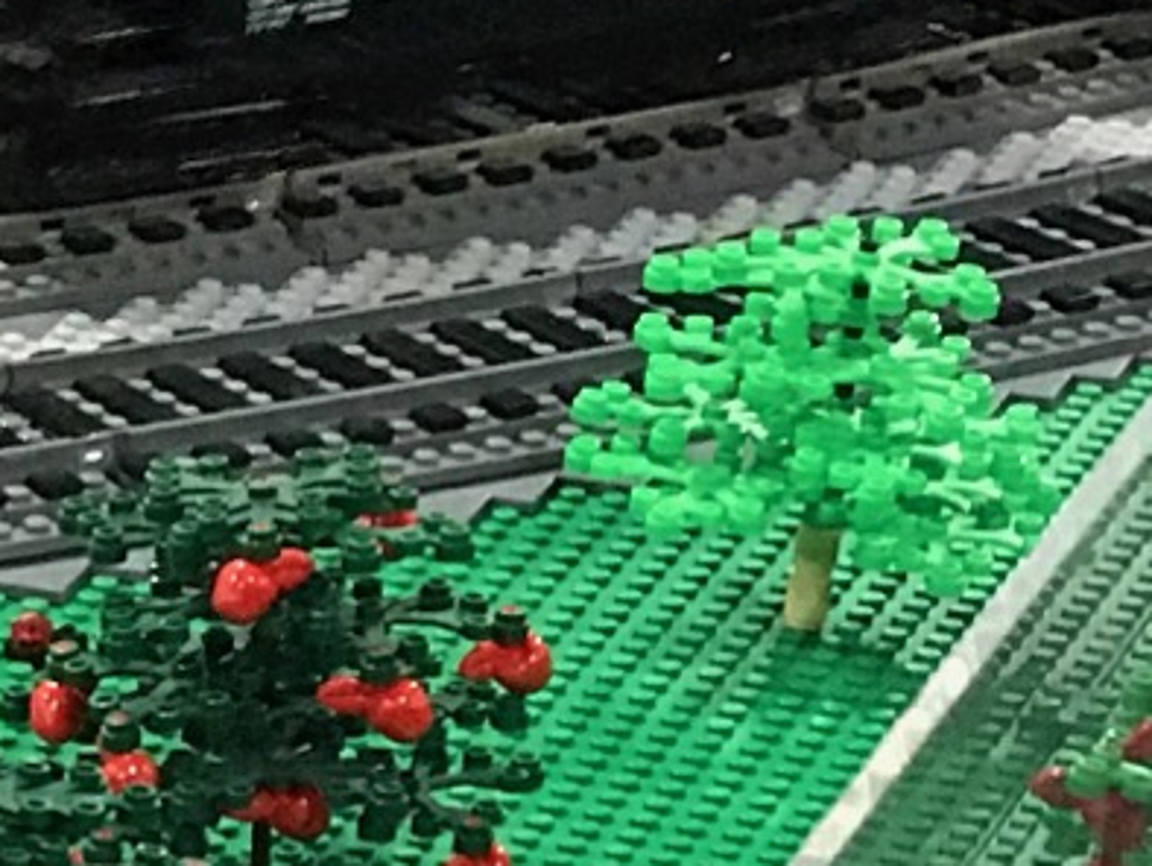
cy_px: 1401
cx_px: -1579
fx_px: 9624
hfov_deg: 6.5
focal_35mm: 289
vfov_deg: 5.1
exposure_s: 1/60
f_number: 2.8
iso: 320
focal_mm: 6.6
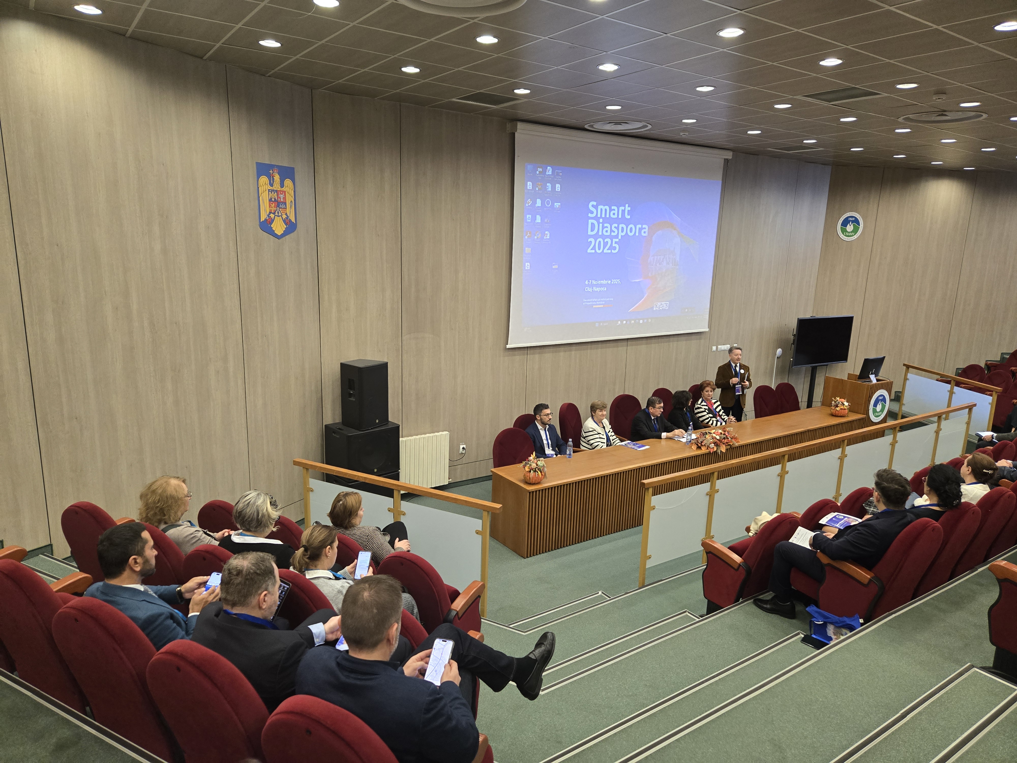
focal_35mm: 23
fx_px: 676
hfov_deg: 73.9
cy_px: 382
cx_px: 508
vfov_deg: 58.9
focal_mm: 5.4
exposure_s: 1/100
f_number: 1.8
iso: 400
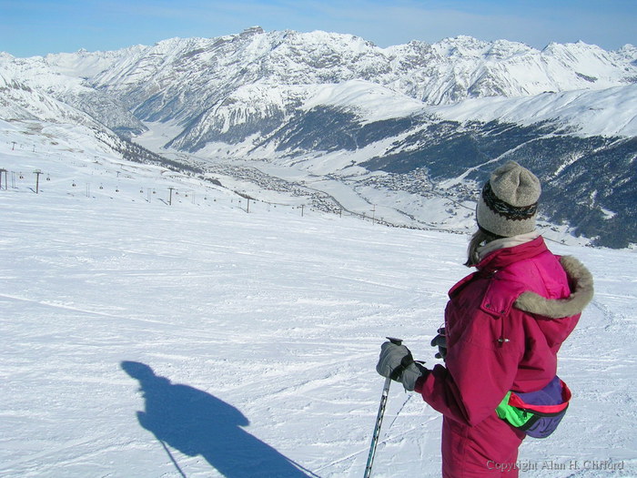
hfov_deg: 52.6
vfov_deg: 40.7
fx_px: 644
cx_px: 318
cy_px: 239
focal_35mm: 35
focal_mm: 5.4
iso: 50
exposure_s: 1/1100
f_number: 4.8
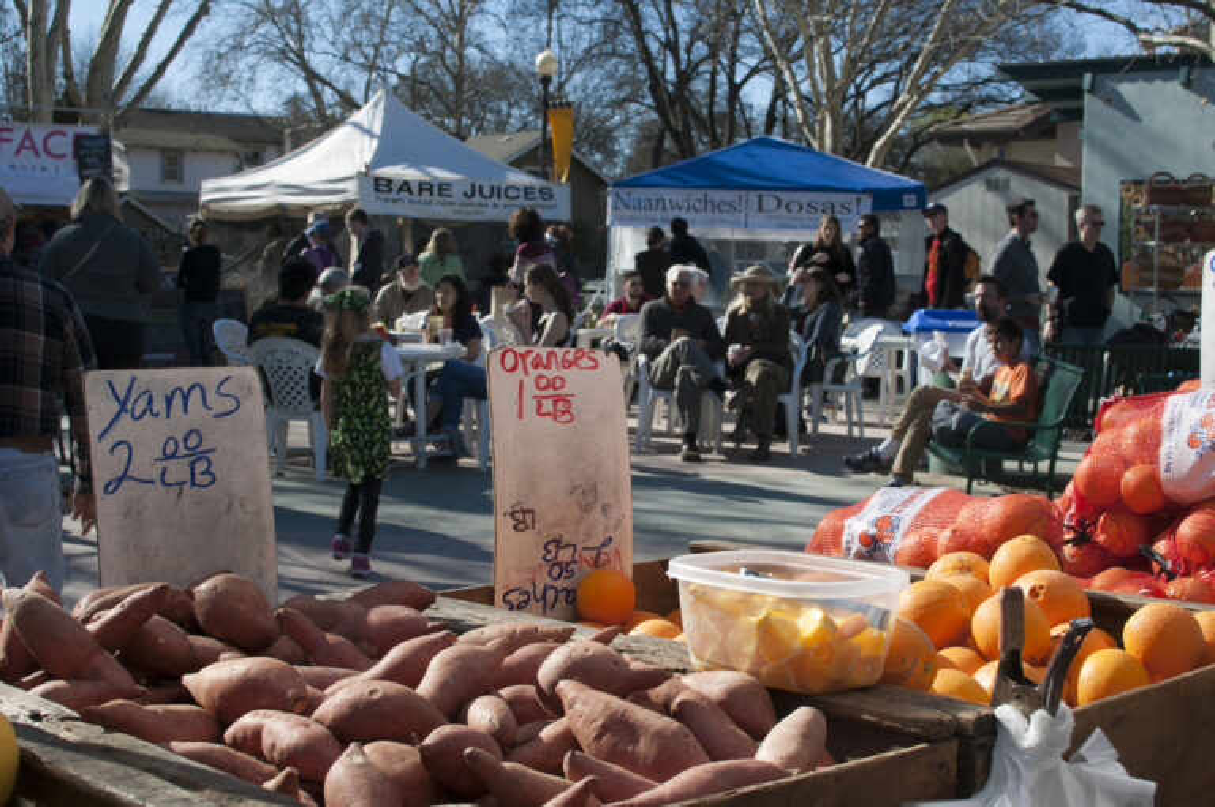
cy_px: 404
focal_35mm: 52
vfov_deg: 25.7
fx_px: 1770
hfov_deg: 37.9
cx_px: 608
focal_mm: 35
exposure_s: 1/320
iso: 200
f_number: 9
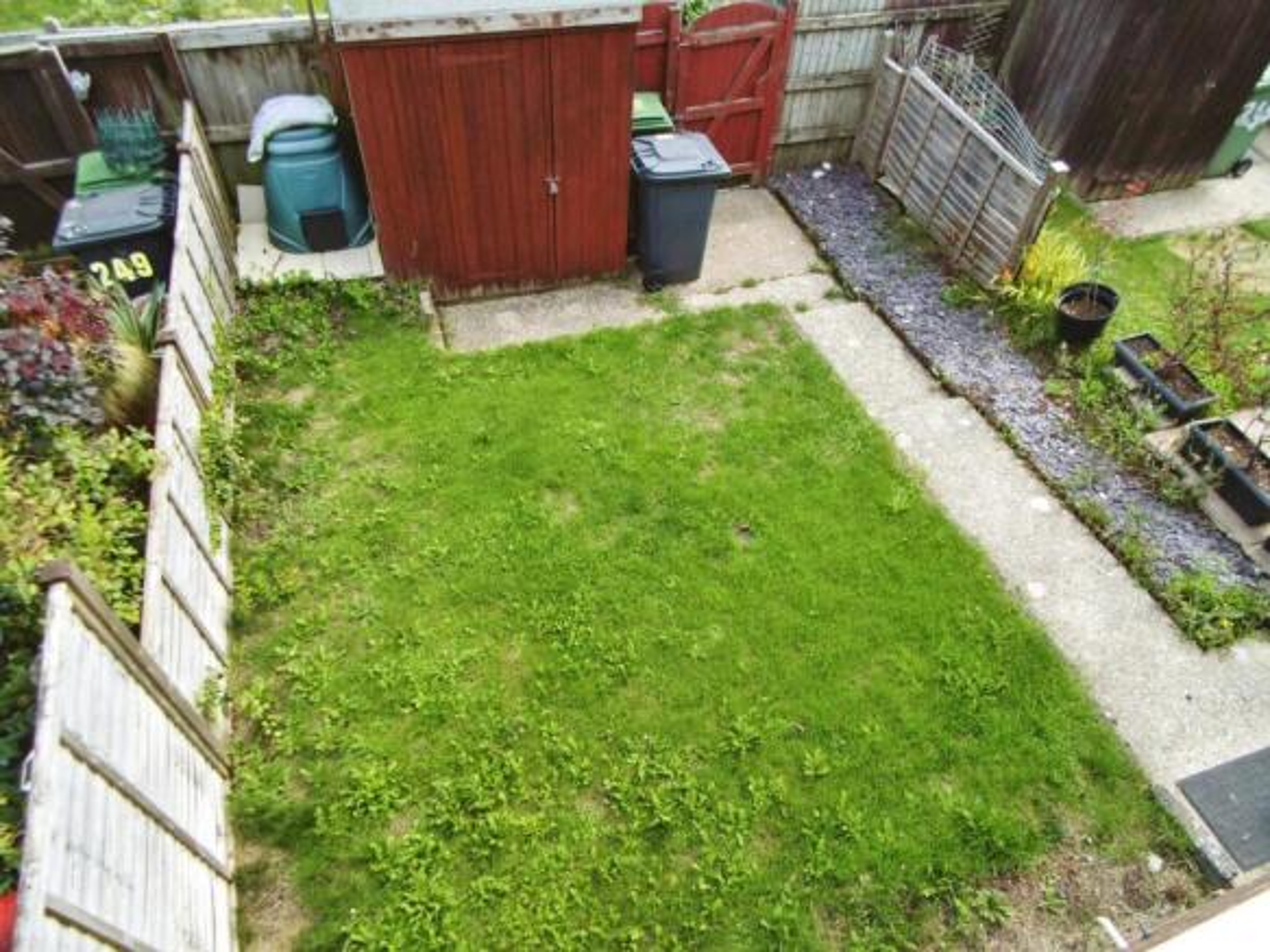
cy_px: 476
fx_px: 807
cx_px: 635
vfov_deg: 61.1
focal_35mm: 22
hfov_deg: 76.4
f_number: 3
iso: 100
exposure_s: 1/320
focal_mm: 4
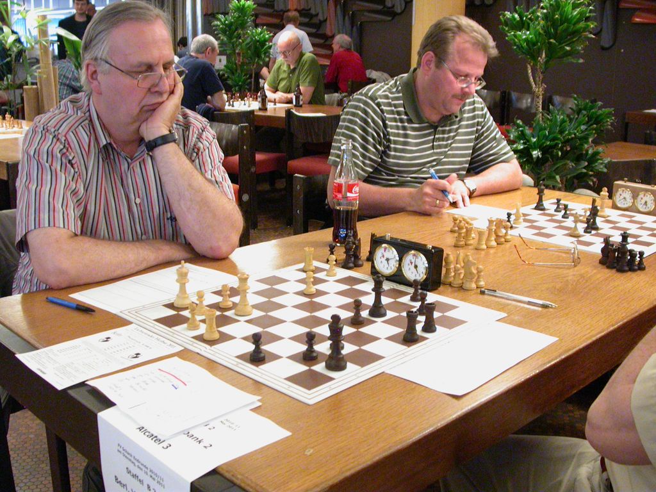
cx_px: 328
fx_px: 720
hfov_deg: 49.0
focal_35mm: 38
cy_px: 246
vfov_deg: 37.7
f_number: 2.6
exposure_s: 1/20.3
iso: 400
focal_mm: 8
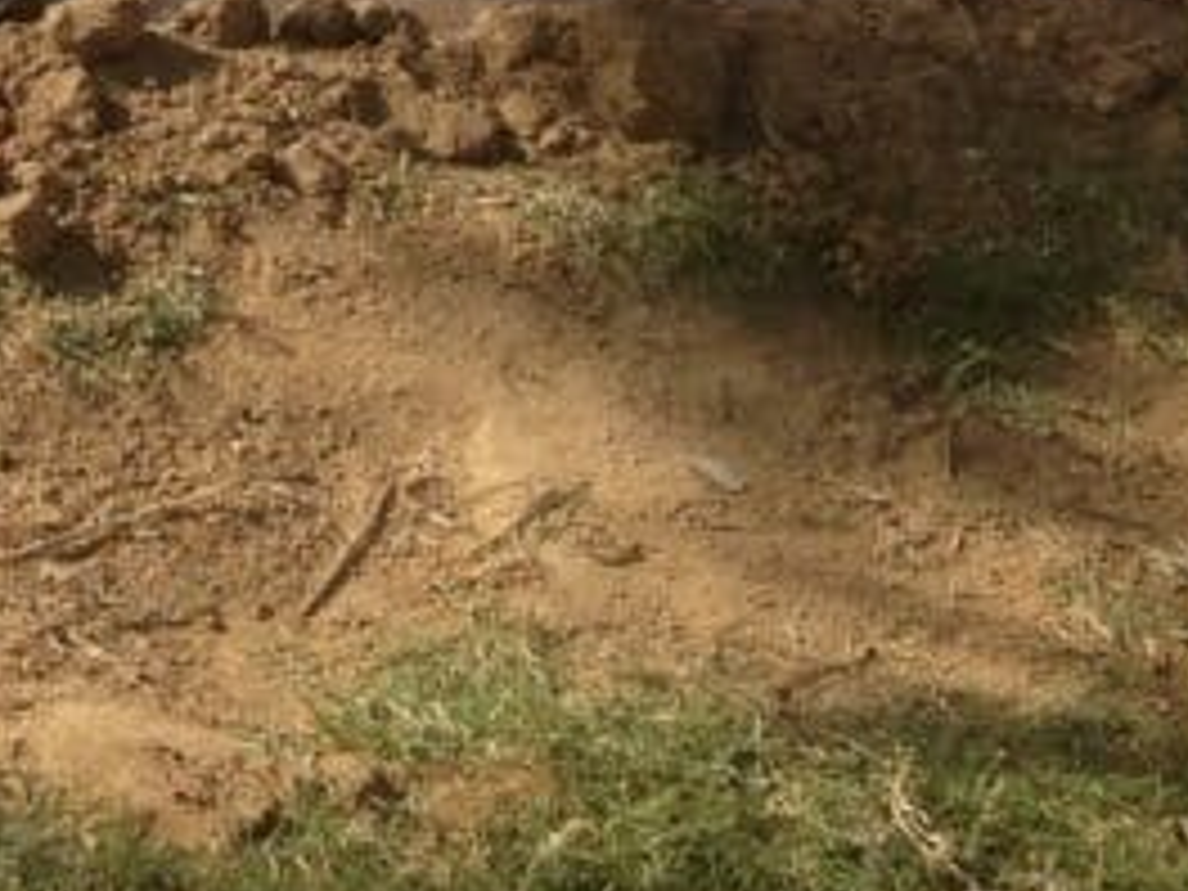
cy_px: -788
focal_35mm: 128
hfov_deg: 14.6
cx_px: -477
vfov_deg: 10.7
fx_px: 4393
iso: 50
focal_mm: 4.13
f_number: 2.4
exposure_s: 1/1466
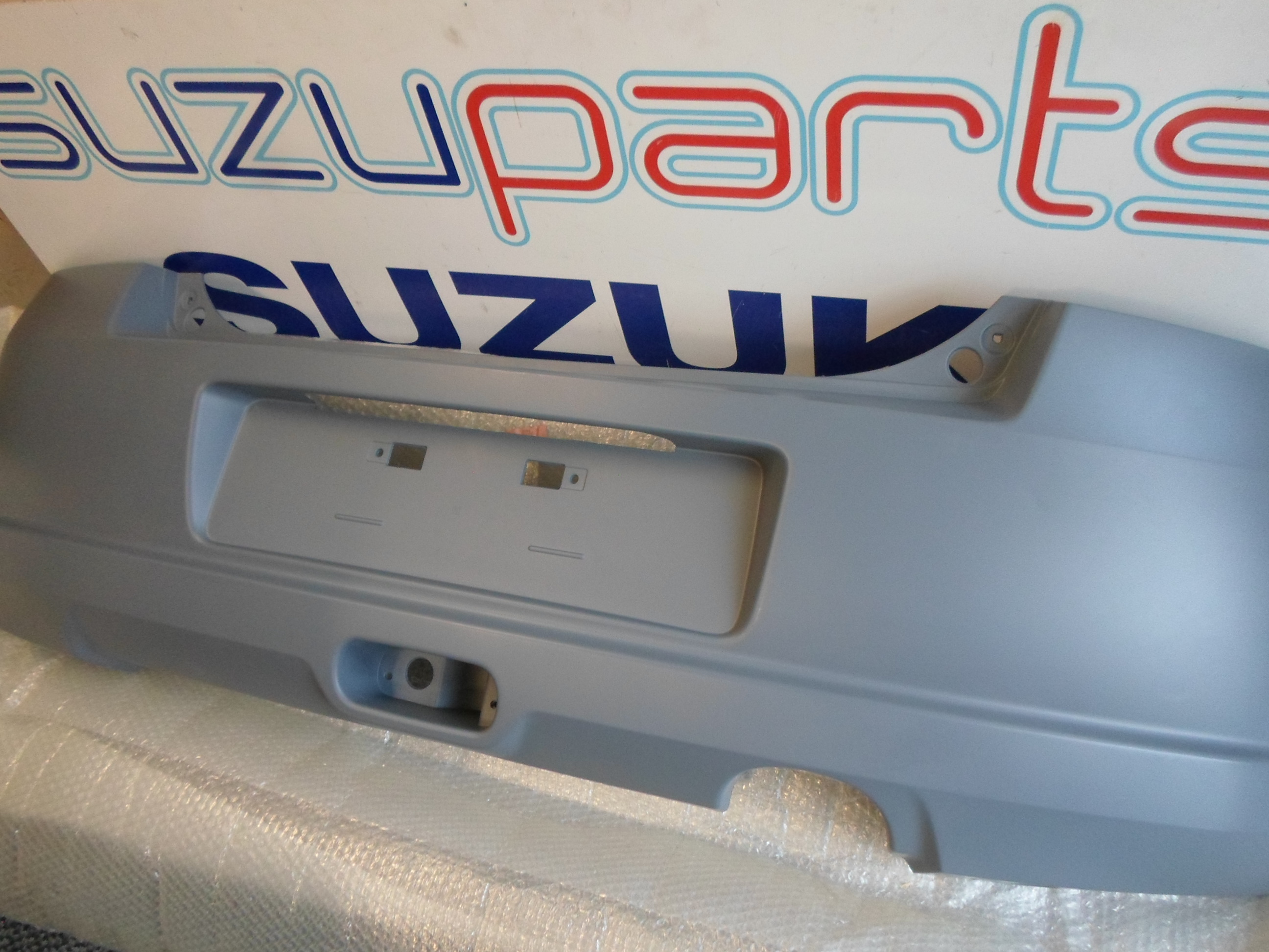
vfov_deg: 54.9
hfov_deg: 69.4
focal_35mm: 25
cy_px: 476
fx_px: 916
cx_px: 634
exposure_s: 1/30
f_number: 2.5
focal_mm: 4.5
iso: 160
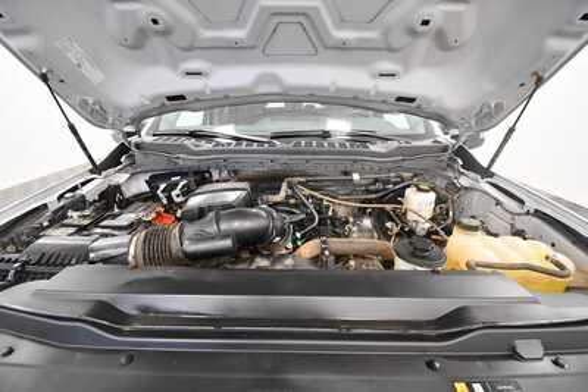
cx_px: 294
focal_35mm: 15
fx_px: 245
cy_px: 196
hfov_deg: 100.4
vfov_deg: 77.4
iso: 2000
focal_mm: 10
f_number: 4.5
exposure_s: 1/125
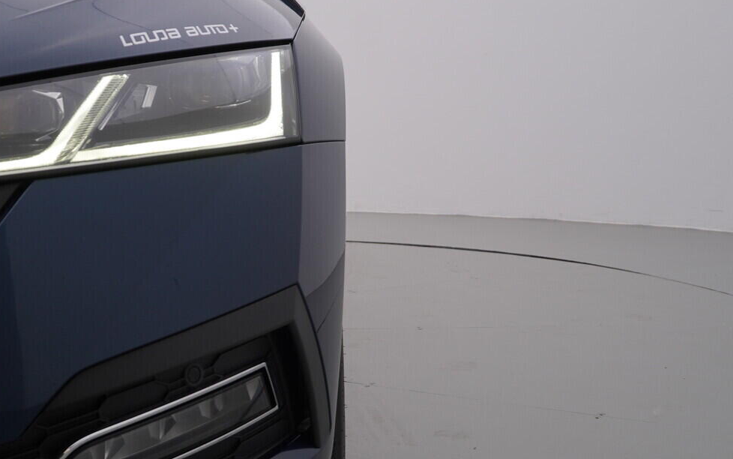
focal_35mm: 54
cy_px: 249
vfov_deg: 24.0
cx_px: 217
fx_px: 1079
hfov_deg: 36.9
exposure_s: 1/100
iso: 125
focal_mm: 24
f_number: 5.6
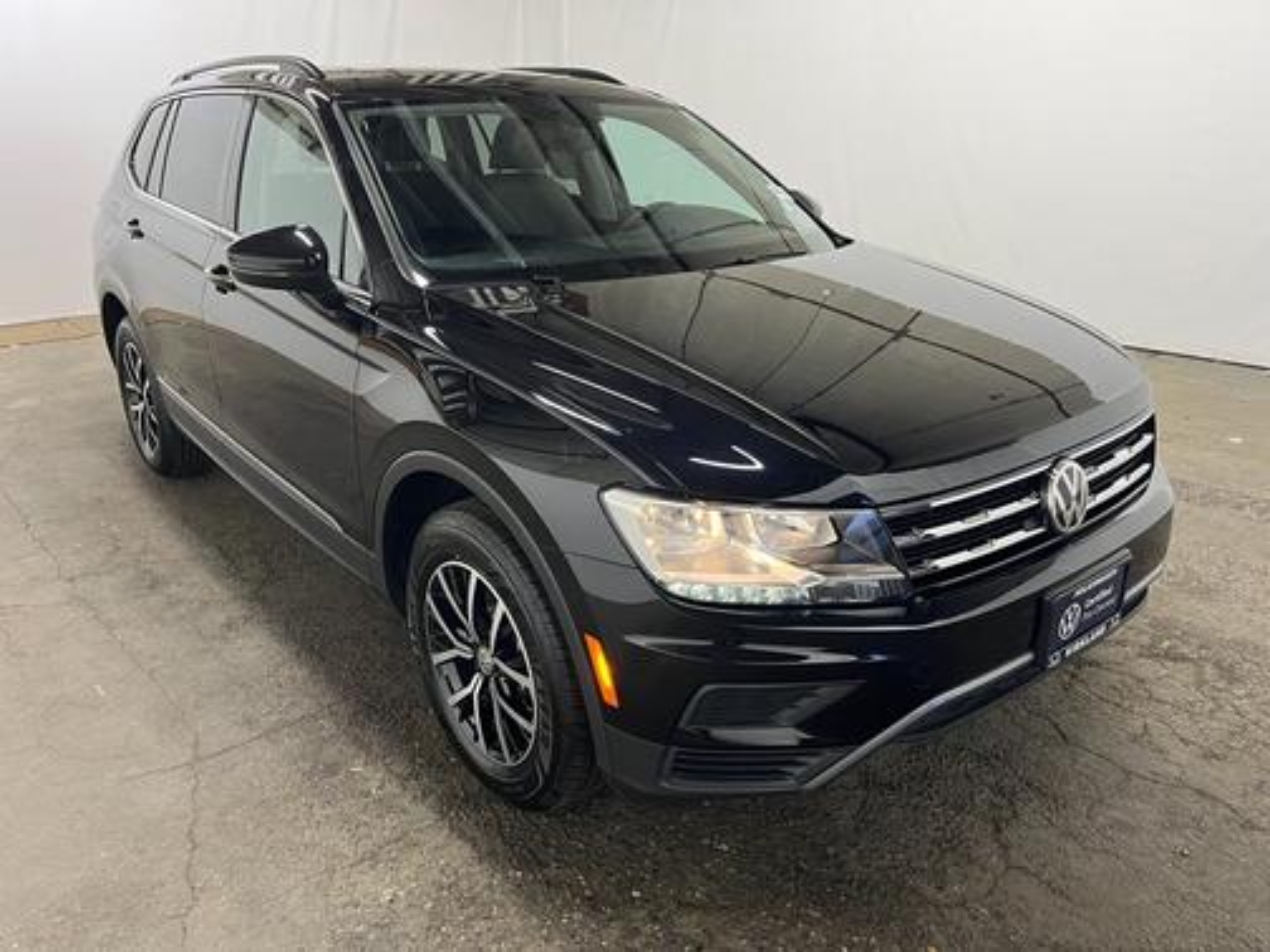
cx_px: 635
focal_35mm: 26
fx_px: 954
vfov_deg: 53.1
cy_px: 476
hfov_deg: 67.3
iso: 125
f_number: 1.6
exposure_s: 1/83
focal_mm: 5.1
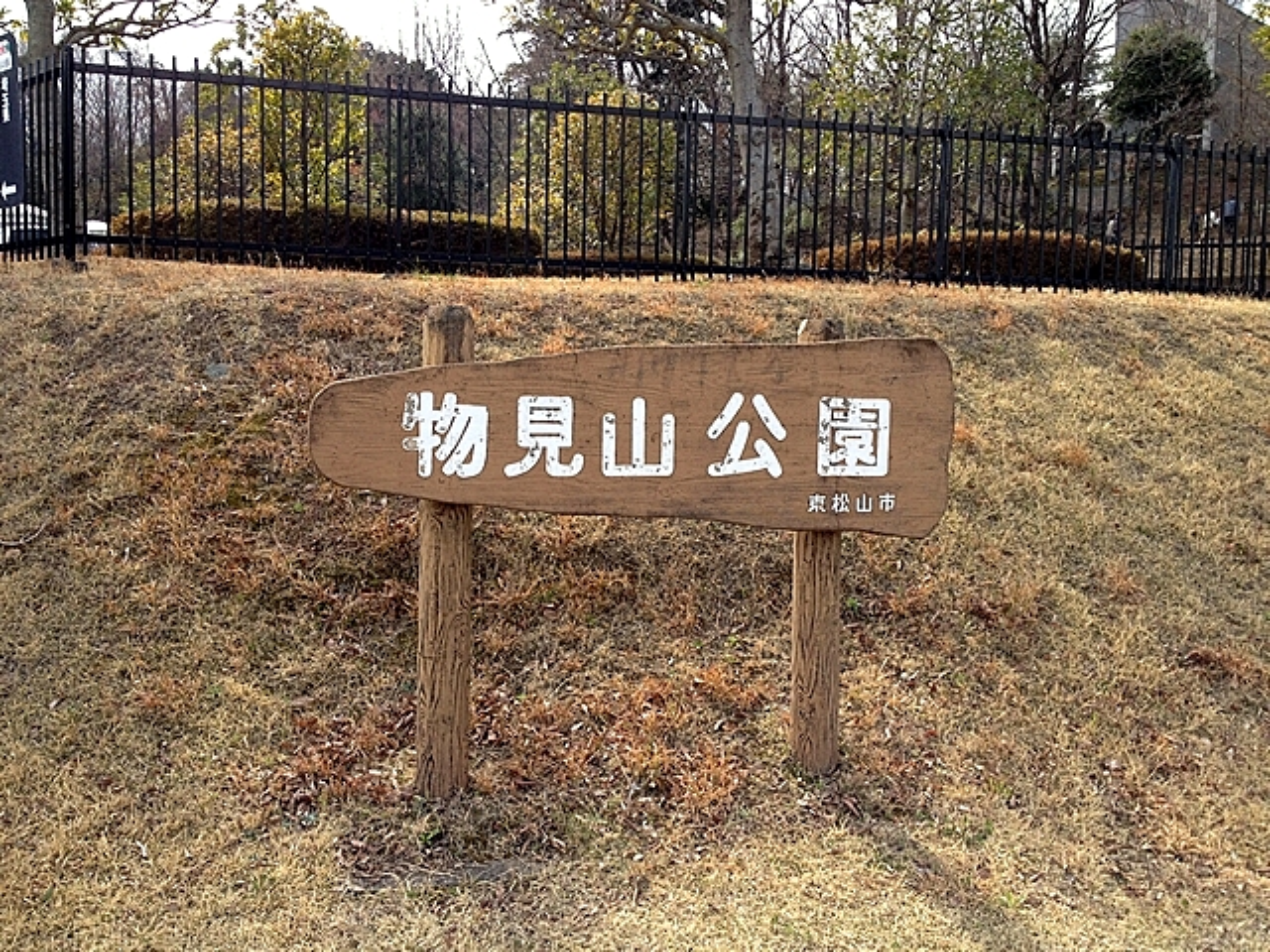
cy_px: 476
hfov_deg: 52.6
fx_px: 1284
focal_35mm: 35
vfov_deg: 40.7
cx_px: 635
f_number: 2.4
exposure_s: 1/516
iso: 64
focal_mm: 4.28
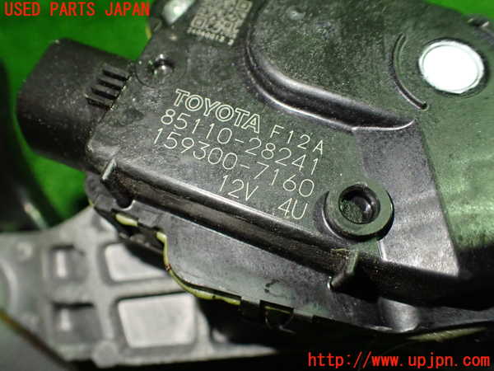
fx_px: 428
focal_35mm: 30
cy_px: 186
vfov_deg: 46.8
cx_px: 247
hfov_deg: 60.0
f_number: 2.3
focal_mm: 5.4
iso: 800
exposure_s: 1/125
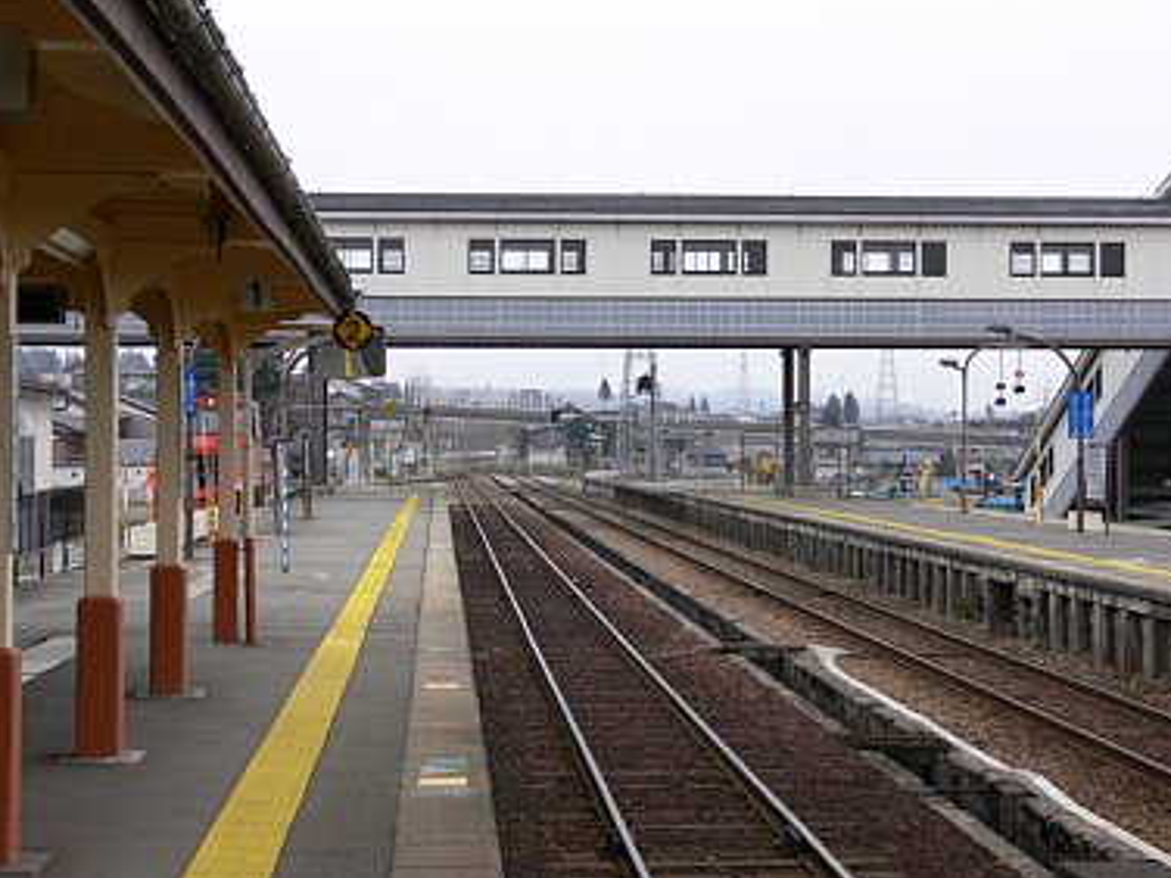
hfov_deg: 28.6
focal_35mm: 68
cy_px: 417
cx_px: 570
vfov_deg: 21.6
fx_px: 2300
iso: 80
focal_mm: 13.6
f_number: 4.5
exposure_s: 1/100
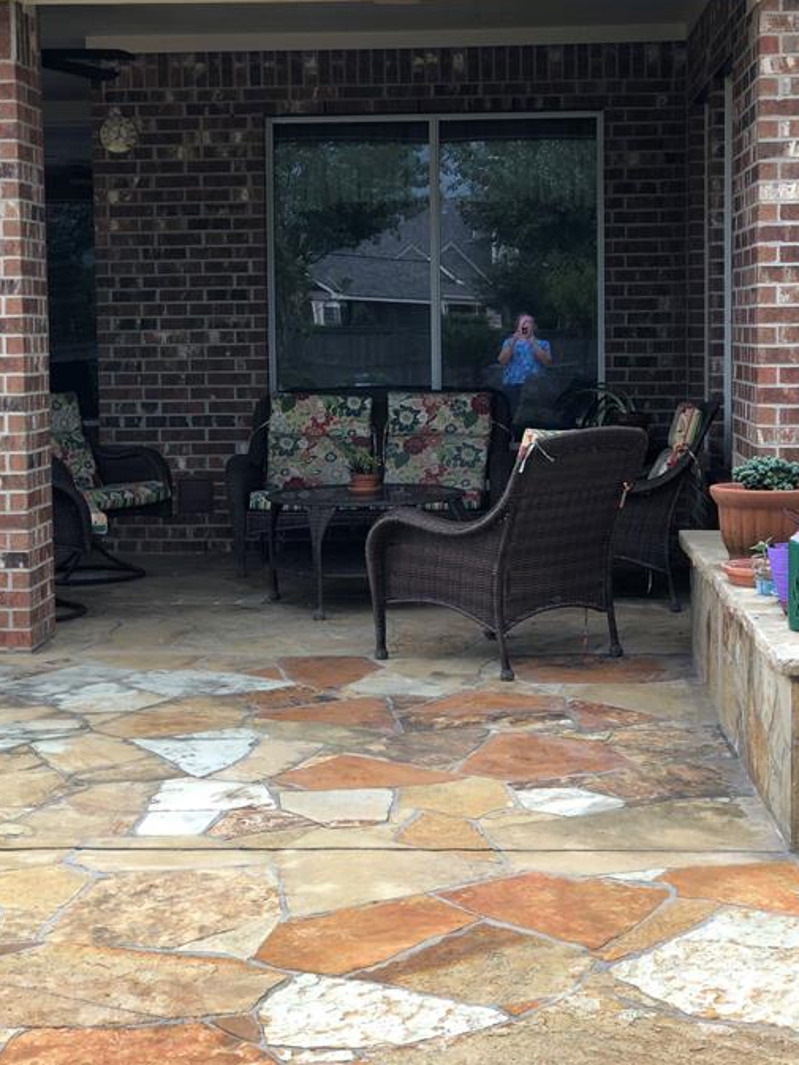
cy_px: 467
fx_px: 2000
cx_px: 386
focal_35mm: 65
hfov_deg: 22.6
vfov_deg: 29.8
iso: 32
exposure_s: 1/121
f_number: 2.8
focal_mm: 6.6
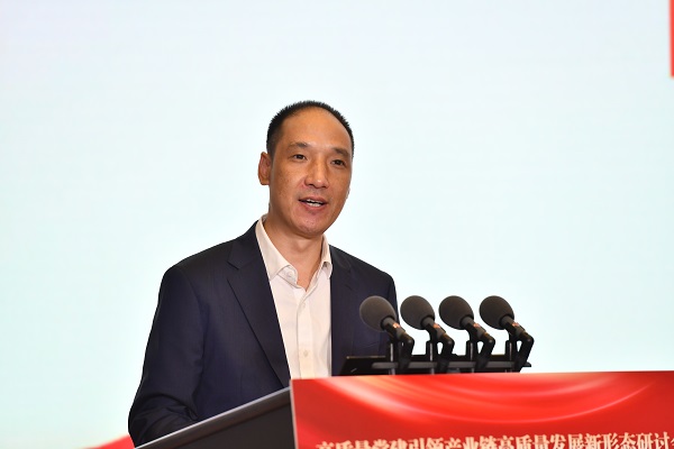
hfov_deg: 10.3
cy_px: 224
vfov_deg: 6.9
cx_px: 337
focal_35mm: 200
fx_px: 3744
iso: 1000
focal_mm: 200
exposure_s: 1/125
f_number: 4
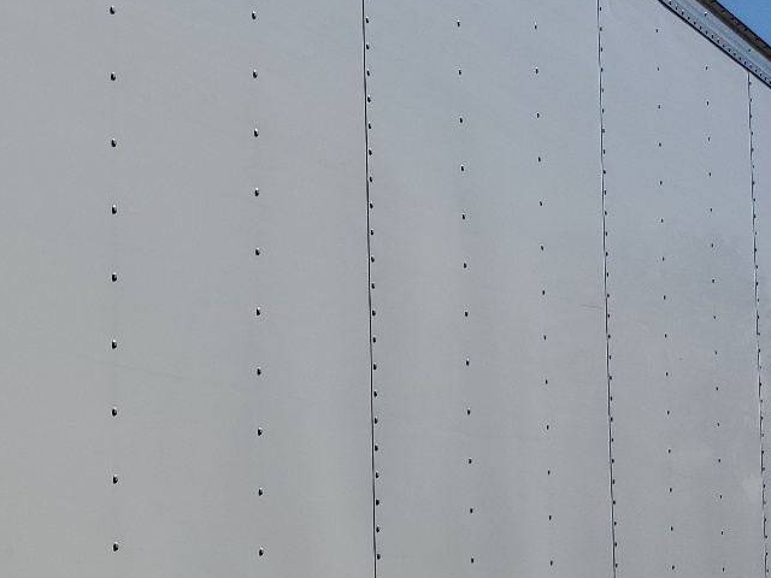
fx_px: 1448
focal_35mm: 65
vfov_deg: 22.0
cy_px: 535
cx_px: -136
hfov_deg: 26.7
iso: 51
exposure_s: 1/10000
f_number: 1.5
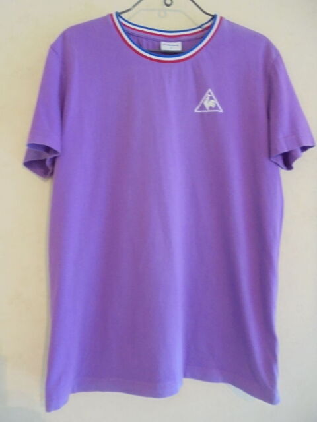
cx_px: 158
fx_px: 317
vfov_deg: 67.3
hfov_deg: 53.1
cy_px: 211
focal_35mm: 26
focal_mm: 4.6
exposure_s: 1/20
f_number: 3.5
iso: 400
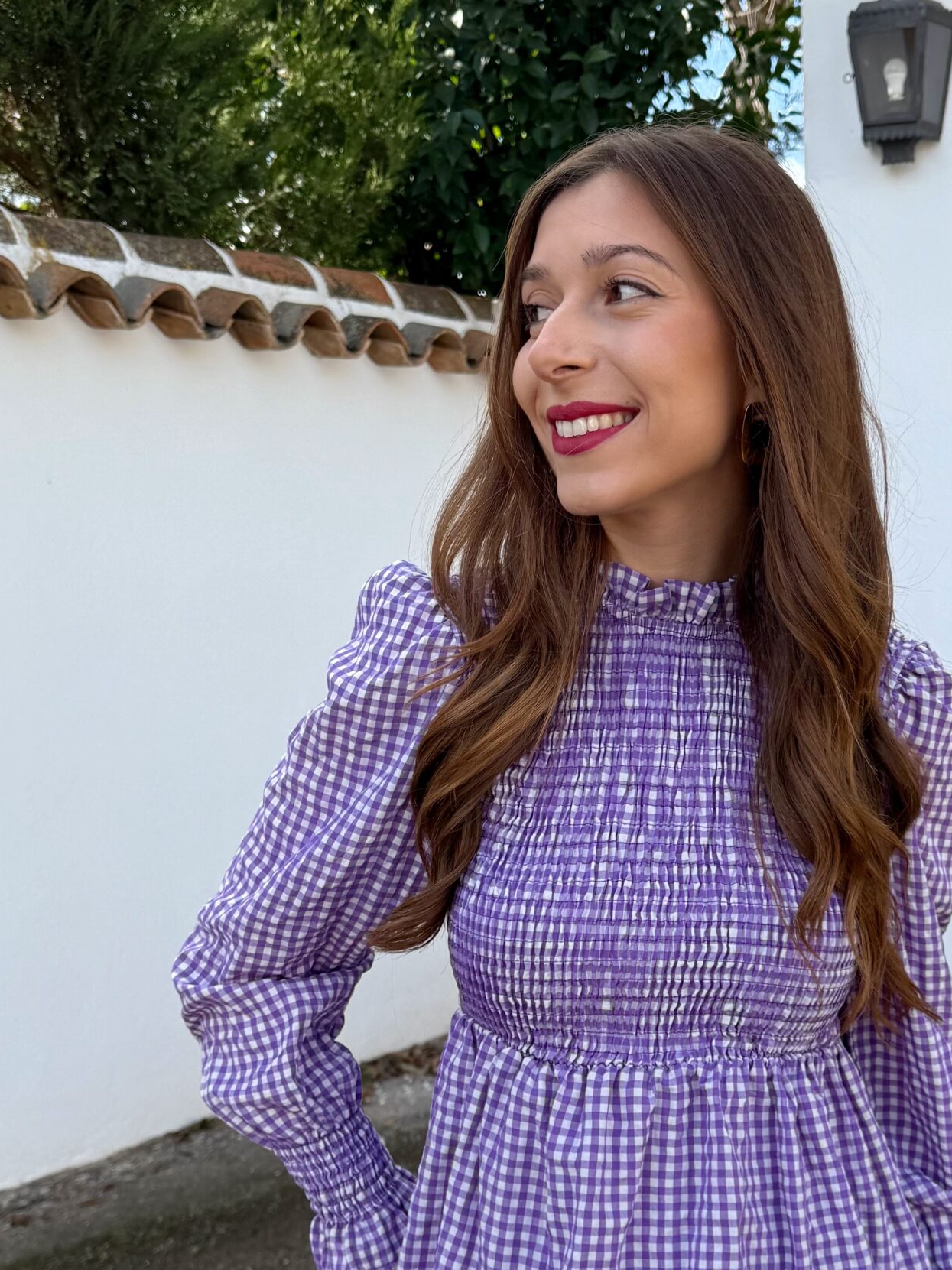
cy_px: 949
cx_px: 645
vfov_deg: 48.3
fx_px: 1357
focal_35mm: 37
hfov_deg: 38.2
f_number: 1.78
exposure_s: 1/992
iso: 80
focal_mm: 6.76
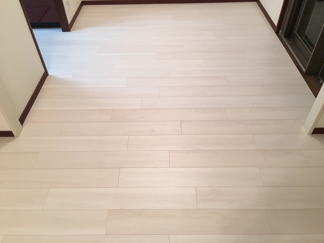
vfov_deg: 48.2
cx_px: 162
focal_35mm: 29
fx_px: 271
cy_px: 122
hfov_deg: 61.7
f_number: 2.2
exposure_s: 1/15
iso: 40
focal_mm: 4.15
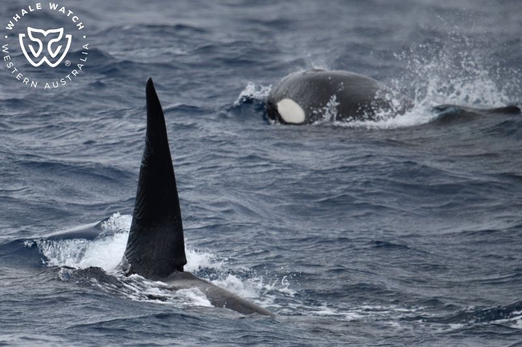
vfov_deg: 2.3
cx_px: 261
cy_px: 174
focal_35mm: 600
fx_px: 8698
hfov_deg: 3.4
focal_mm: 600
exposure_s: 1/8000
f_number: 6.3
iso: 1250
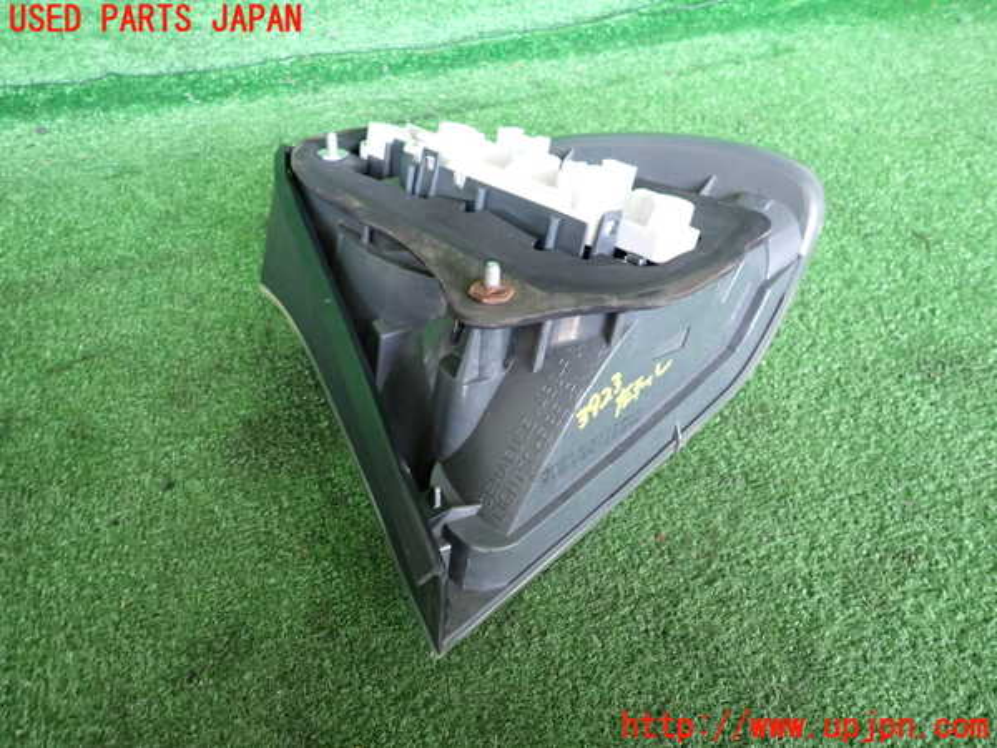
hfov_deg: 69.4
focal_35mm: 25
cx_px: 498
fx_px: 720
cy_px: 374
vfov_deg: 54.9
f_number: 2
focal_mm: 4.5
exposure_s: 1/30
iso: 250
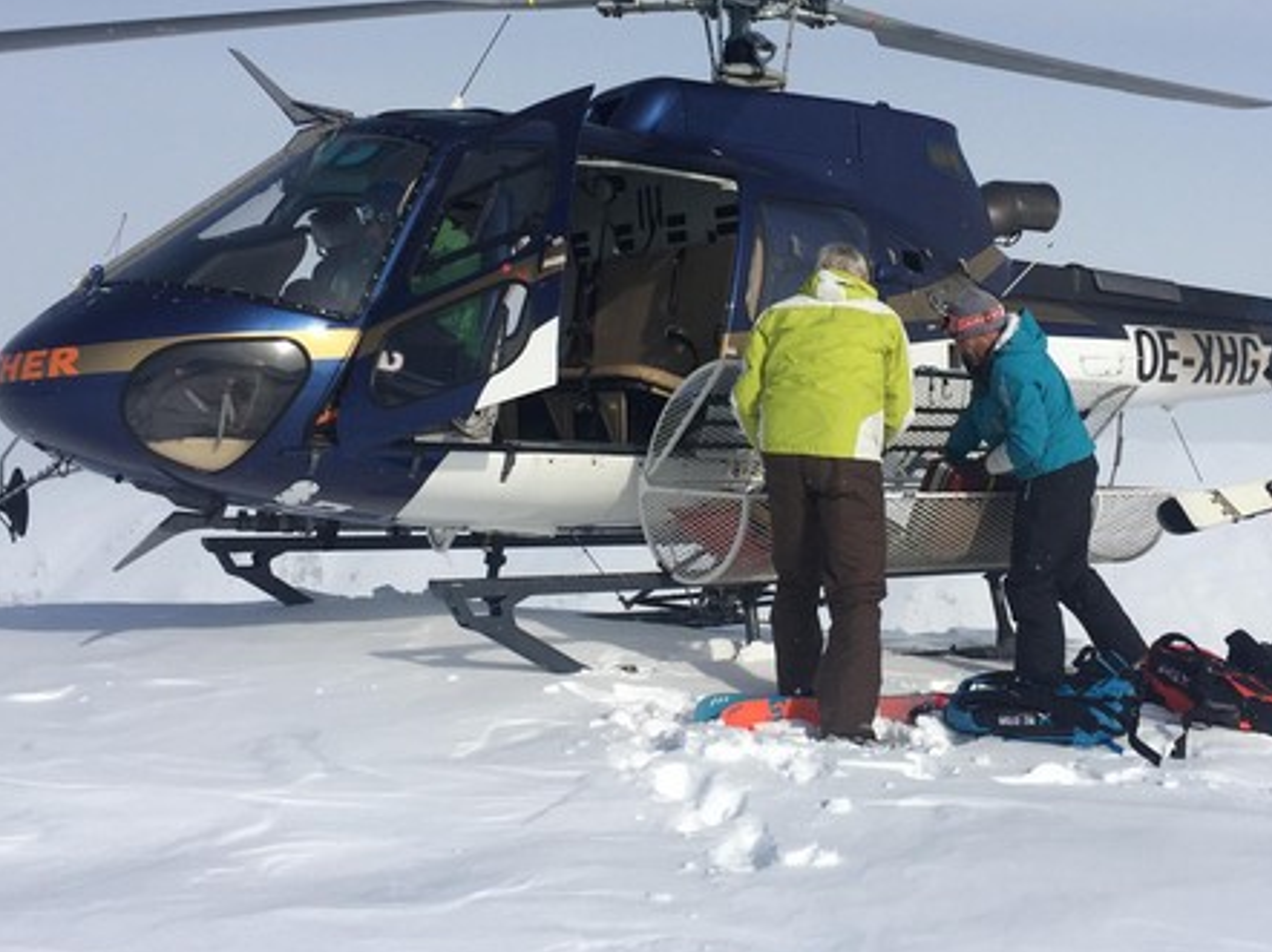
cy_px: 325
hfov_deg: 42.9
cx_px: 725
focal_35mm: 44
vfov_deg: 32.6
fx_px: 1616
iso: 32
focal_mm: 4.15
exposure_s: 1/4950
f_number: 2.2
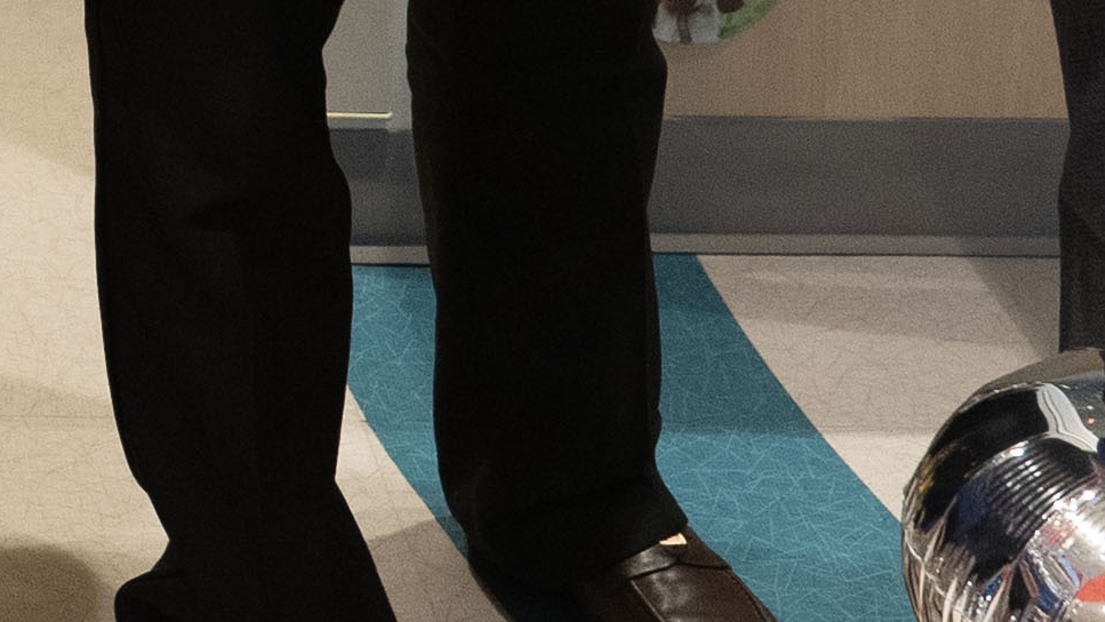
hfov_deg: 12.7
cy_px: -1207
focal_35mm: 156
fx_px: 4571
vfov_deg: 7.0
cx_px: -811
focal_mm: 24
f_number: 4
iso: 2000
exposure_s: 1/160
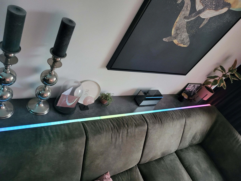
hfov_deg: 67.3
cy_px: 90
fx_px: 181
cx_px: 120
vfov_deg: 53.1
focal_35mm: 26
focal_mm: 5.4
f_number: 1.8
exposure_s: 1/25
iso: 500
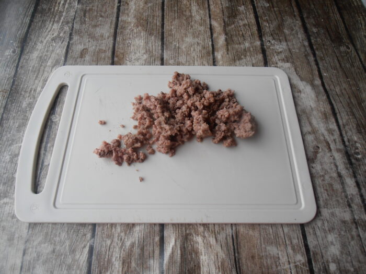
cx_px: 183
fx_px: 254
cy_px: 137
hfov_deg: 71.6
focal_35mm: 24
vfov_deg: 56.8
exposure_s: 1/80
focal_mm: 4.2
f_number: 3
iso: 80
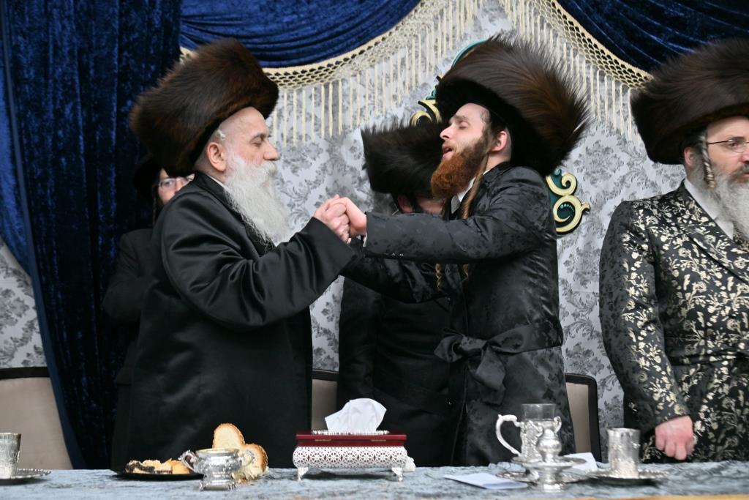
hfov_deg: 42.7
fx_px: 957
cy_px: 250
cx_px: 374
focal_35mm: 46
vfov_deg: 29.3
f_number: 4
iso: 400
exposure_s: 1/160
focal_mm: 46
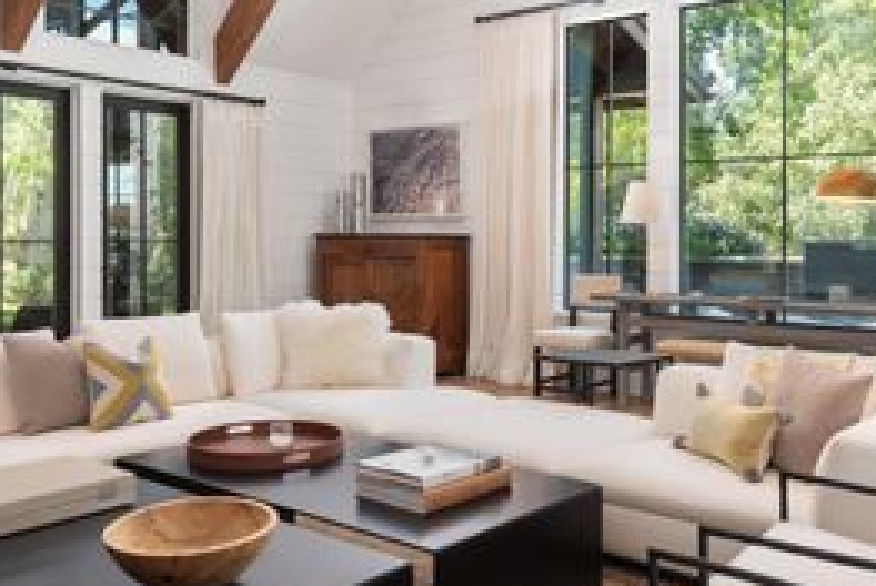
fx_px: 926
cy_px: 233
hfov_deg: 50.6
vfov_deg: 35.0
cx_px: 476
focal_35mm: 38
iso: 640
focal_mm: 20
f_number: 7.1
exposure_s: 1/30
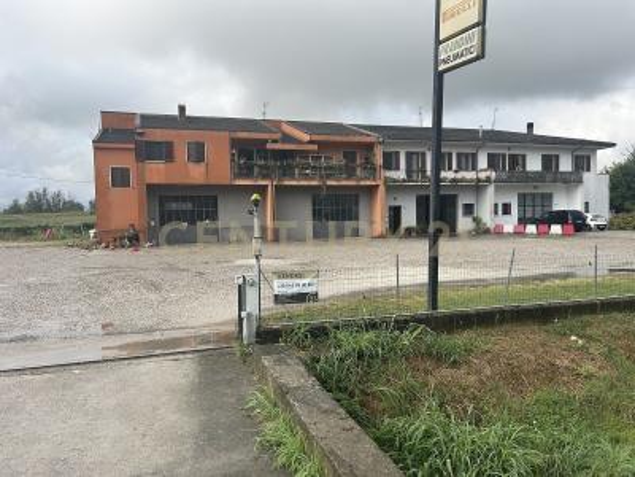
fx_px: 477
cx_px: 318
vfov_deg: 53.1
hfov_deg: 67.3
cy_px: 238
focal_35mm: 26
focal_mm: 5.7
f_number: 1.5
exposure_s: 1/3968
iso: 50
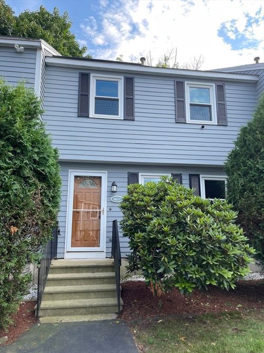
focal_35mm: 25
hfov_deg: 54.9
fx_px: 254
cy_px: 176
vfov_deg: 69.4
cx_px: 132
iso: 32
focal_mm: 5.1
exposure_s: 1/521
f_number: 1.6
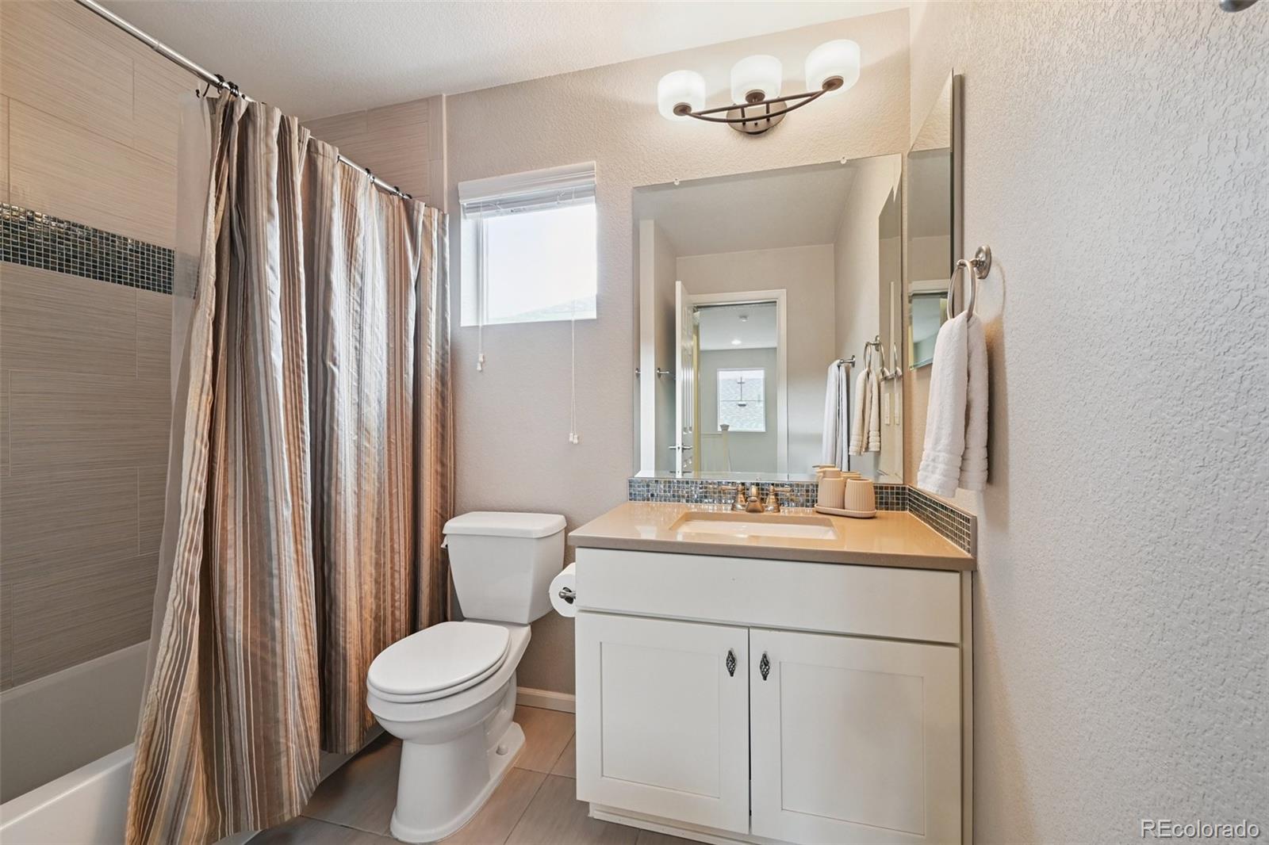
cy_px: 422
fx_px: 511
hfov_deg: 102.3
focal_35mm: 14
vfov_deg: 79.2
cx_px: 634
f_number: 10
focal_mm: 14.5
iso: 400
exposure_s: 1/5
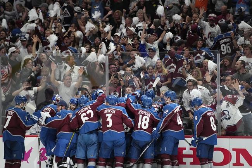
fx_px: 1197
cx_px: 126
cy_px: 84
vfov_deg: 8.0
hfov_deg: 12.0
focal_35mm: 171
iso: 4000
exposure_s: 1/3200
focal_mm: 171
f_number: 2.8
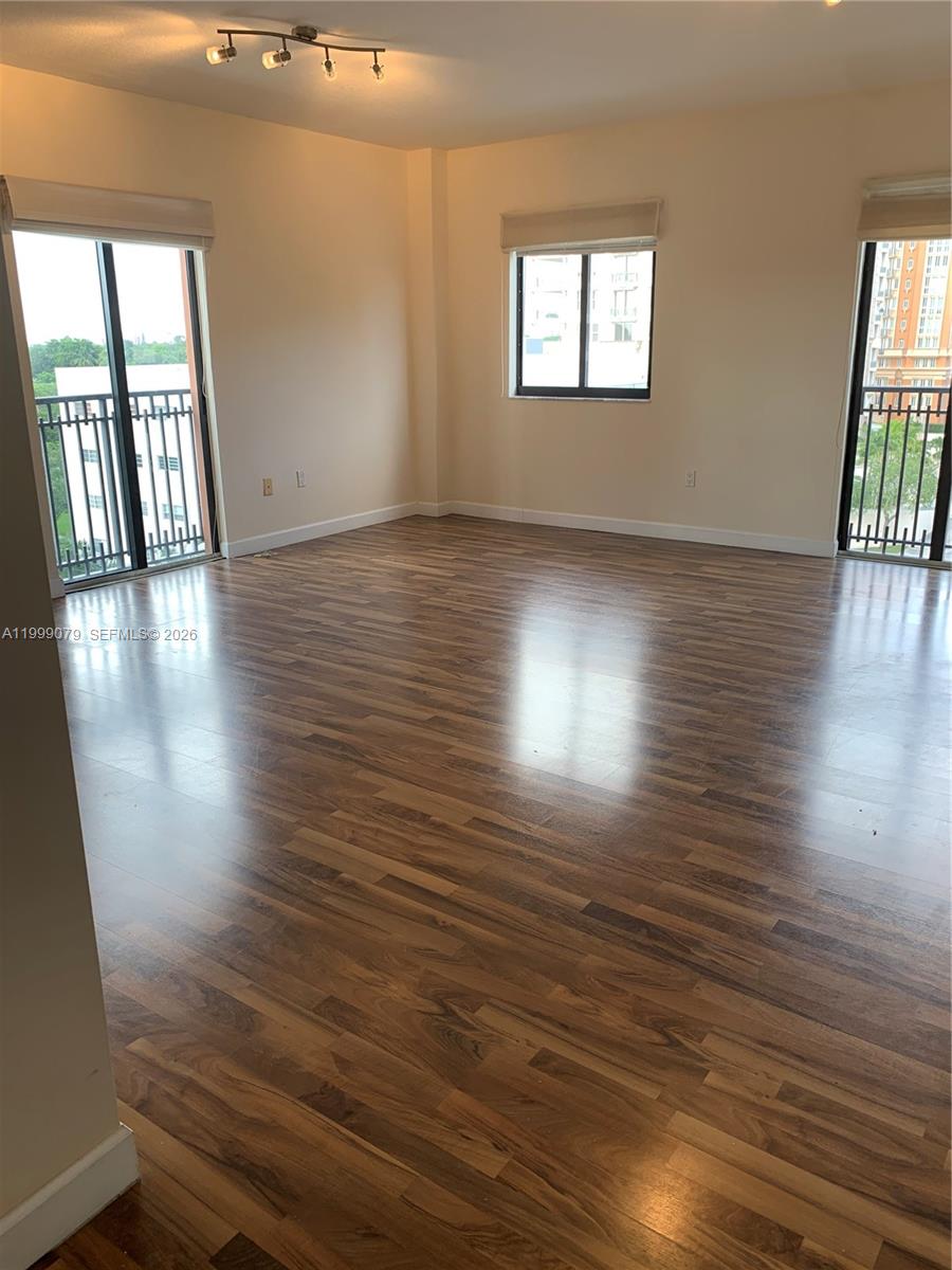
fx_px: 953
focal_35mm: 26
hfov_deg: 53.1
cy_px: 635
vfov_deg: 67.3
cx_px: 476
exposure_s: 1/120
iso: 40
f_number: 1.8
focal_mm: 4.25
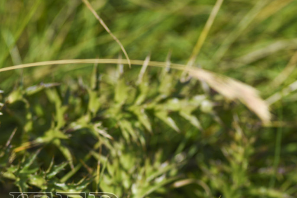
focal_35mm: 420
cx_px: 55
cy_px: 222
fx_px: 3466
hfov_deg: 4.9
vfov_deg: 3.3
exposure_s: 1/500
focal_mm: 180
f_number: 4.5
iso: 50
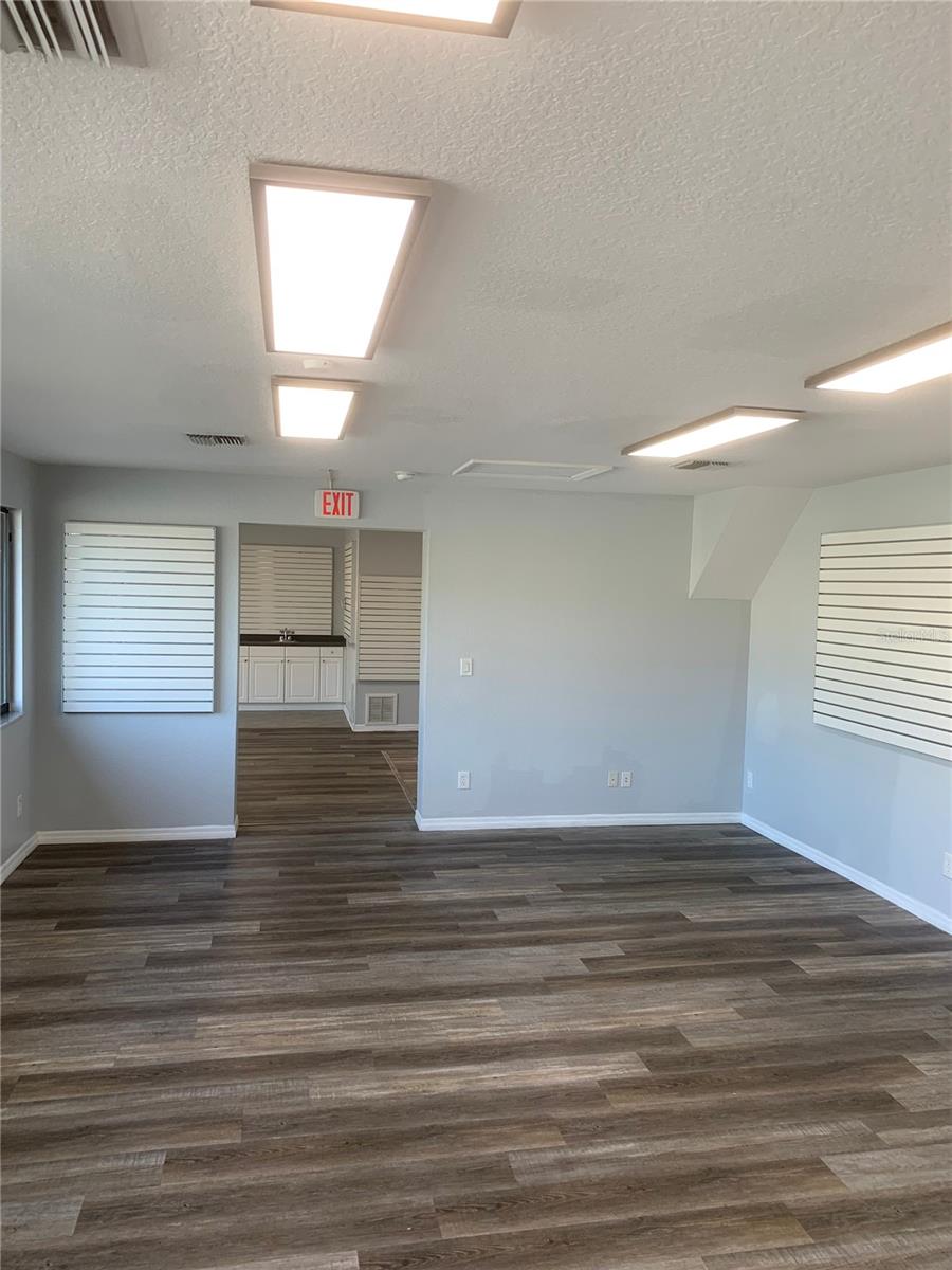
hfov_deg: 53.1
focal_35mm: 26
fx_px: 953
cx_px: 476
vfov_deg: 67.3
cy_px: 635
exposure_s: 1/118
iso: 32
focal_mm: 4.25
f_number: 1.8
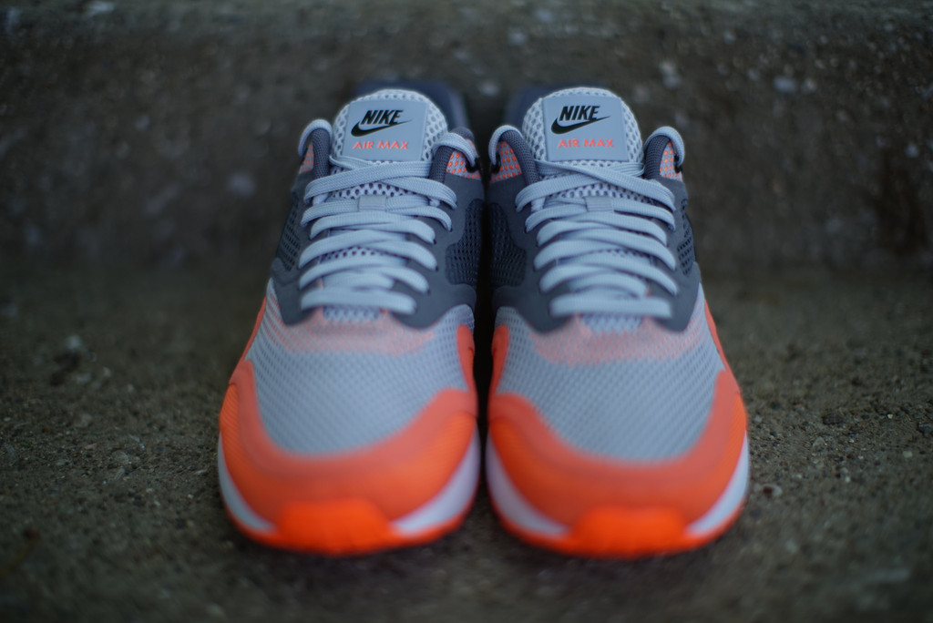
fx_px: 1297
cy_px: 312
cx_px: 466
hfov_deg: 39.6
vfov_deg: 27.0
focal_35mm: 50
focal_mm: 50
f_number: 1.3
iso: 64
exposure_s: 1/640
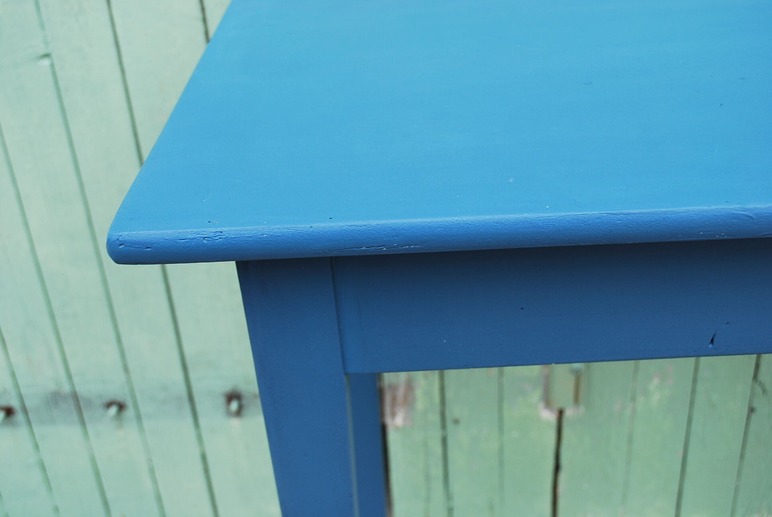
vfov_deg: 30.9
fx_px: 934
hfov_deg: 44.9
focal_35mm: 44
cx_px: 386
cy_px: 258
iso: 200
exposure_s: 1/100
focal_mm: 29
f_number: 4.8
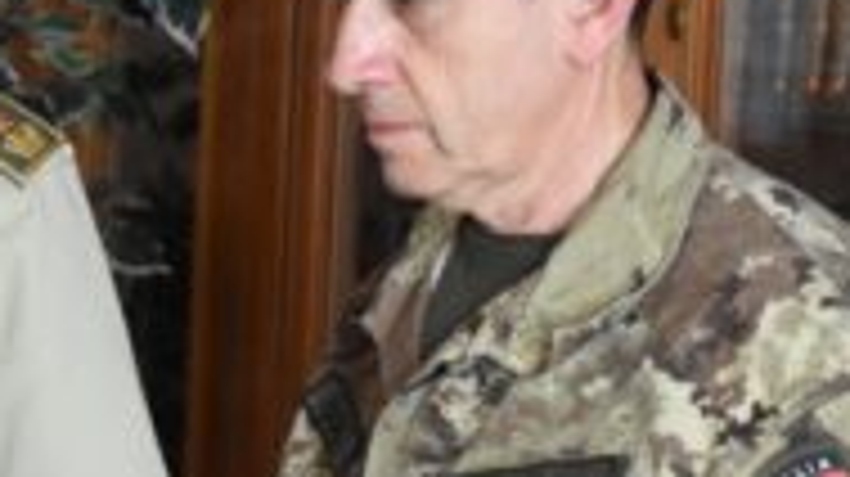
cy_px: 328
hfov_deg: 10.1
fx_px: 4730
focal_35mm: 210
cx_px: -148
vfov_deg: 5.8
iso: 2800
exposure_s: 1/160
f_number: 5.6
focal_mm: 42
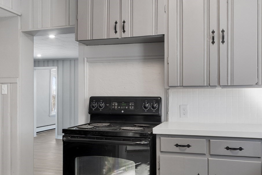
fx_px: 247
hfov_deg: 55.8
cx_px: 134
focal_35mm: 34
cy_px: 87
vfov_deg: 38.9
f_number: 8
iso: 320
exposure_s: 1/3
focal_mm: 10
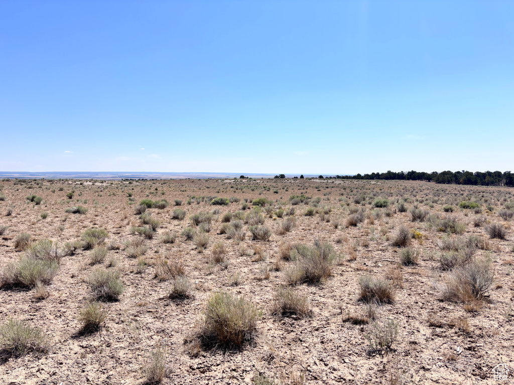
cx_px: 257
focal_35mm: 26
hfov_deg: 67.3
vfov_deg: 53.1
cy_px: 192
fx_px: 386
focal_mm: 5.96
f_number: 1.6
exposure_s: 1/5952
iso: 50
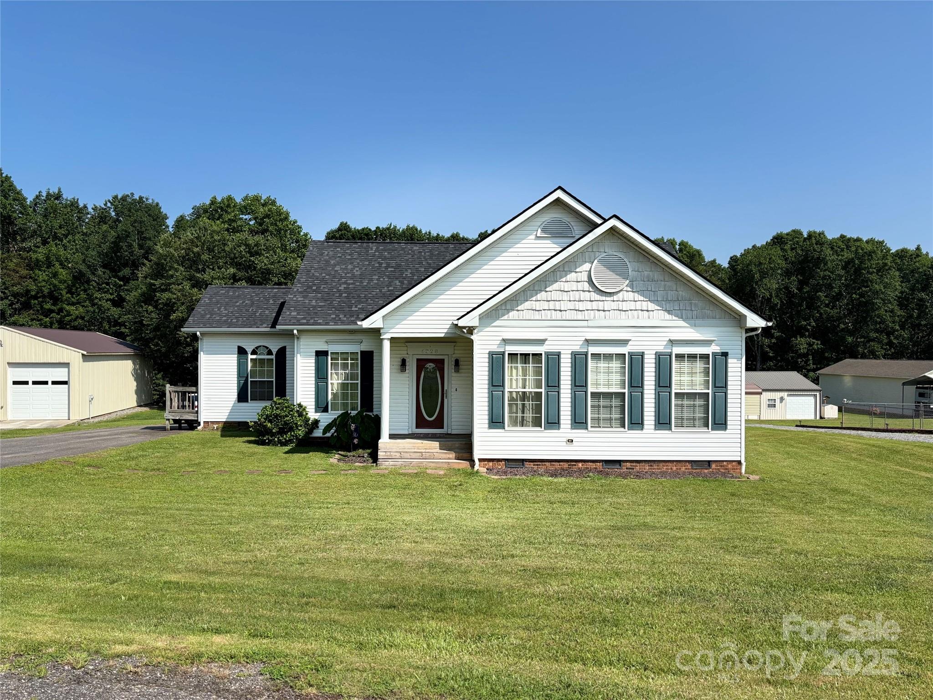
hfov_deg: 67.3
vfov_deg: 53.1
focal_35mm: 26
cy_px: 350
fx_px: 701
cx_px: 466
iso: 50
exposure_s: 1/3937
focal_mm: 5.96
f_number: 1.6
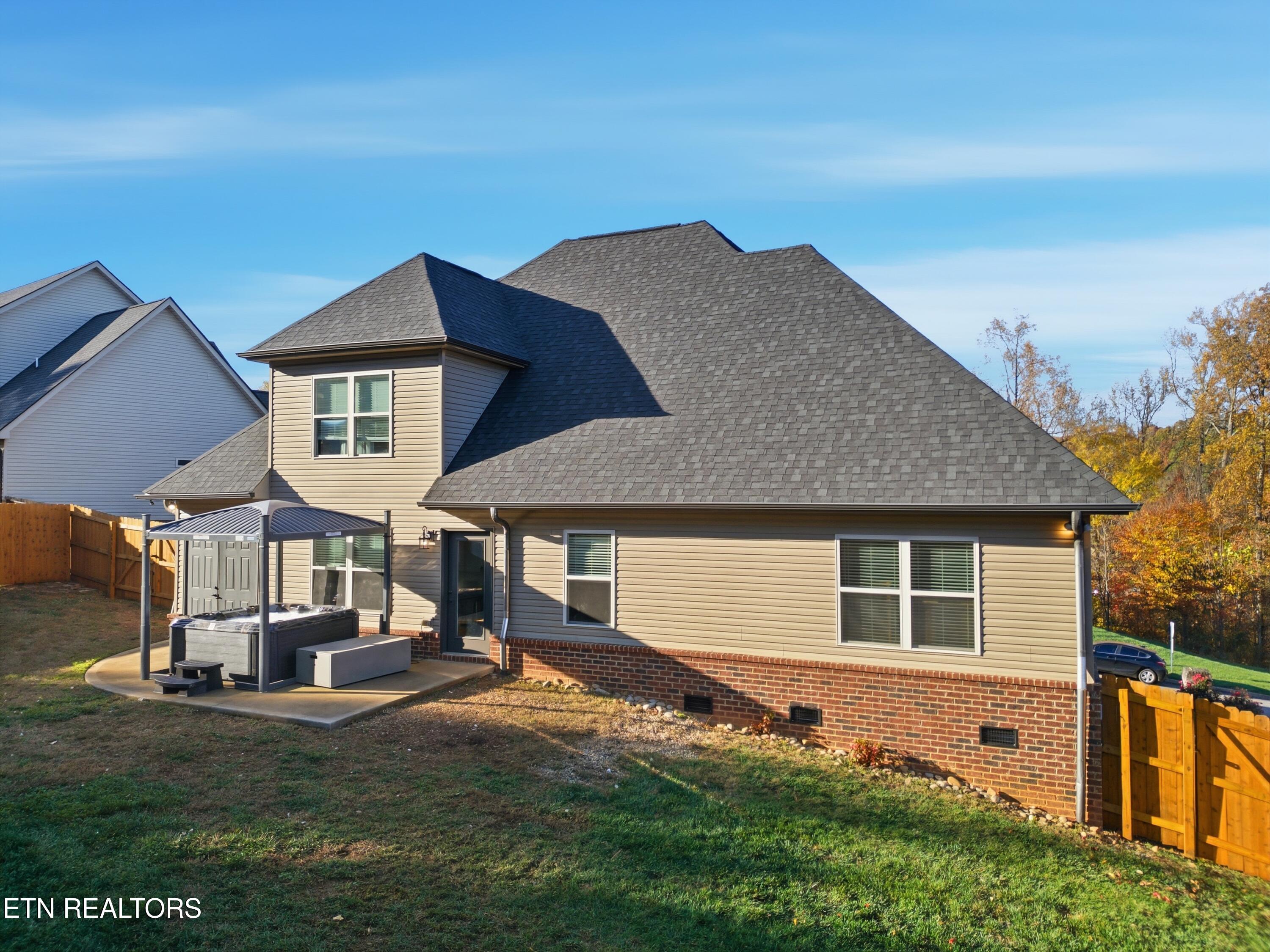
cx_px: 635
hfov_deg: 71.6
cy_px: 476
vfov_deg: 56.8
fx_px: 881
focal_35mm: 24
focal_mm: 6.7
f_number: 1.7
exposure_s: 1/4000
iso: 100
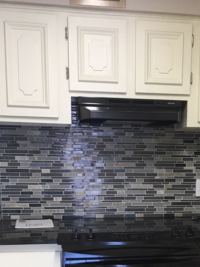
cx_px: 140
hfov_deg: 26.3
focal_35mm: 55
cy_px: 228
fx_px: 424
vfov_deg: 33.5
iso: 80
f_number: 2.2
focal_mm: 4.15
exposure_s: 1/30
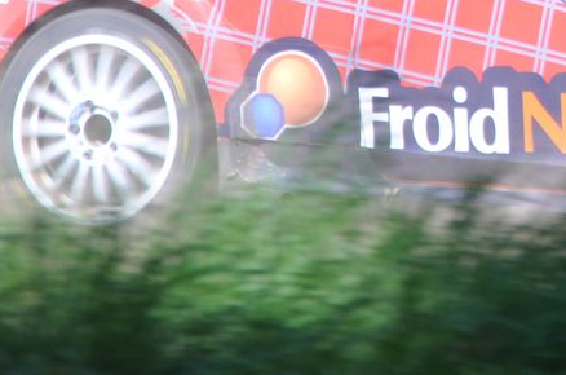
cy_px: -203
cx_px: 861
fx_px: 9034
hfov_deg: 3.6
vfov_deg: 2.4
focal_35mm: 576
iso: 280
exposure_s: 1/500
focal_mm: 105
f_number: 5.6
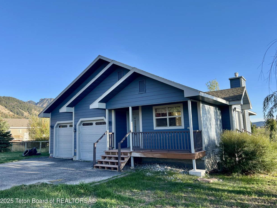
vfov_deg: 51.3
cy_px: 103
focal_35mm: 27
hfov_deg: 65.3
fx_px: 216
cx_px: 139
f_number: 1.5
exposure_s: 1/1311
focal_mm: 5.7
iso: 50
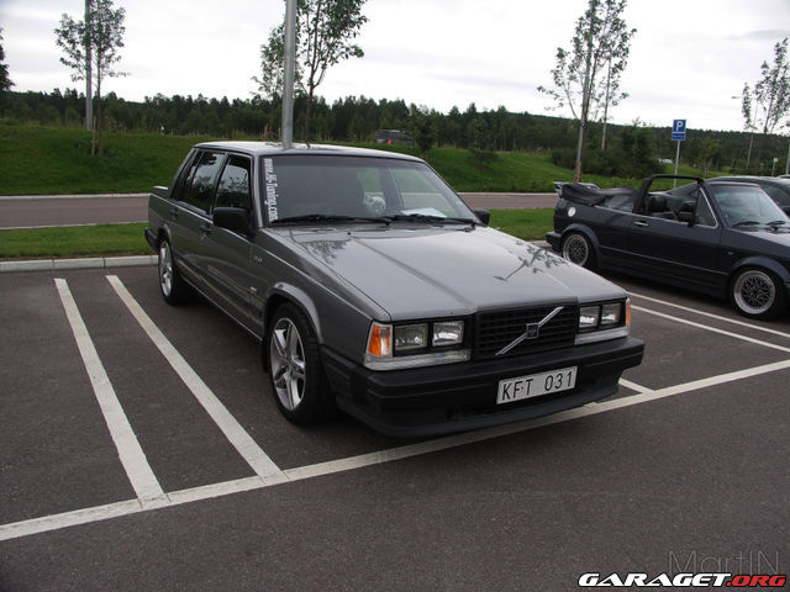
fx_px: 662
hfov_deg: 61.7
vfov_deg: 48.2
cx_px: 395
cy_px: 296
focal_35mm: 29
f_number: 3.5
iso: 50
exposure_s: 1/100
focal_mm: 7.6
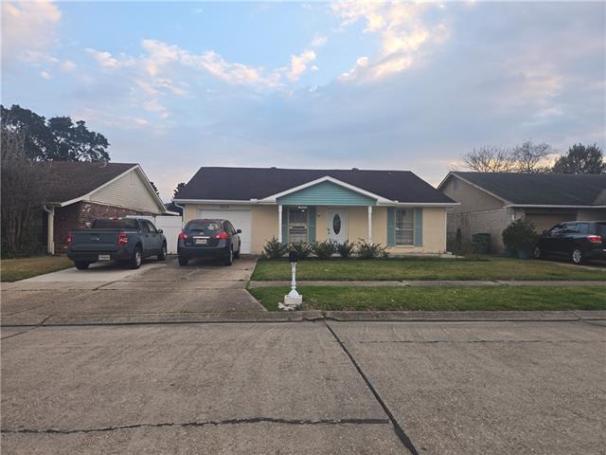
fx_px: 403
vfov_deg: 58.9
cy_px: 228
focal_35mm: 23
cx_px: 303
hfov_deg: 73.9
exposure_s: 1/188
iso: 25
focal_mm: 5.4
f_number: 1.8
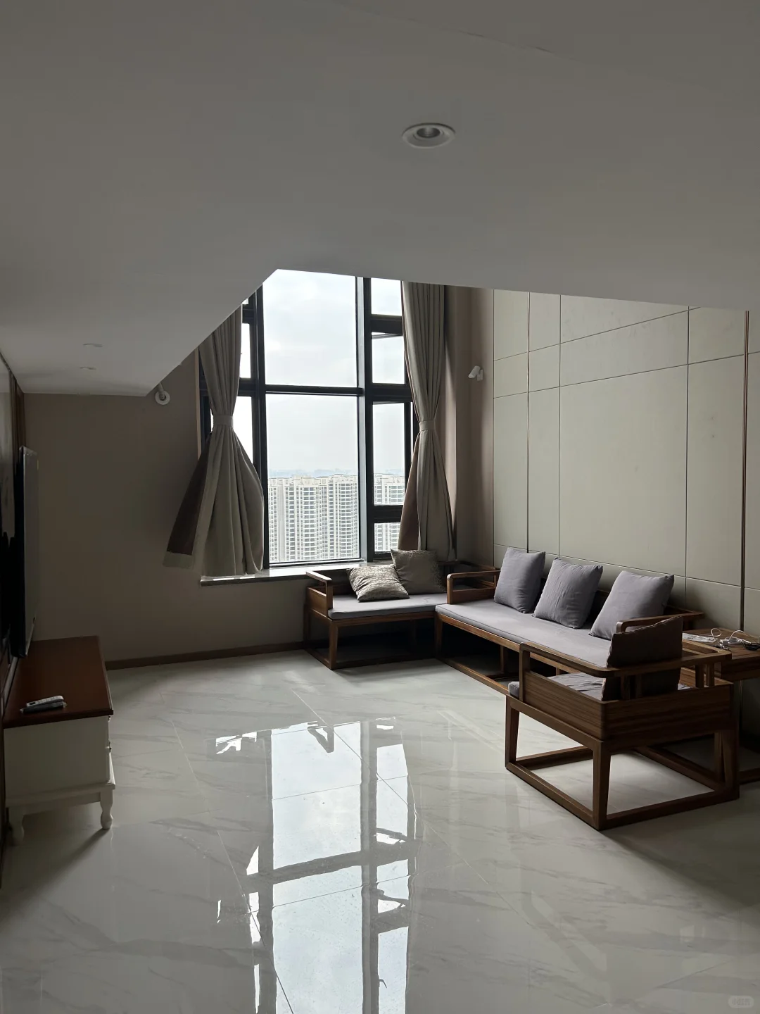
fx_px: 761
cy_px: 507
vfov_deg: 67.3
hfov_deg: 53.1
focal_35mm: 26
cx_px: 380
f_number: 1.5
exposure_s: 1/621
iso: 50
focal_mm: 5.7
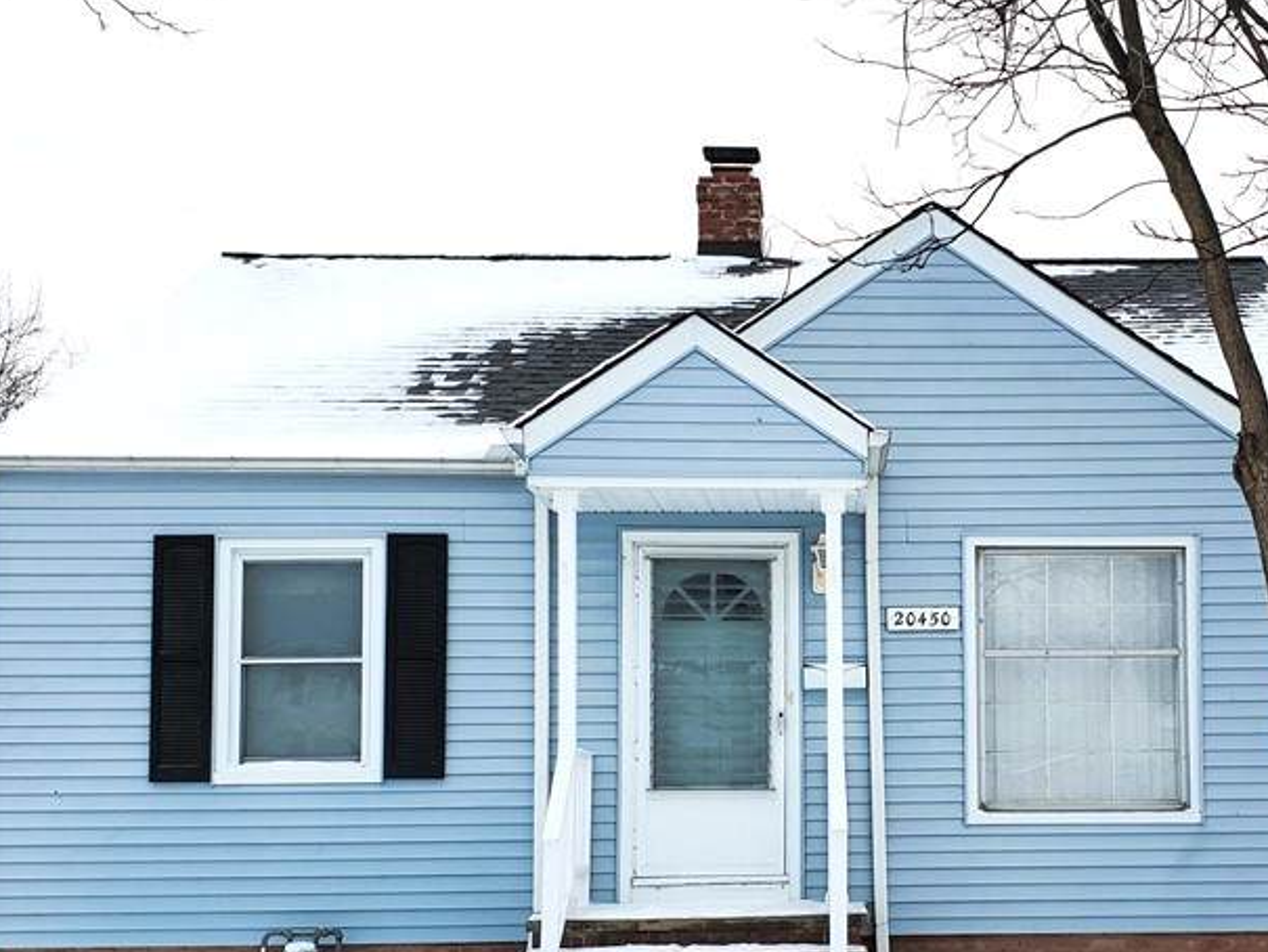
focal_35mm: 44
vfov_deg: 32.3
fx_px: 1612
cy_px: 705
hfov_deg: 41.7
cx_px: 952
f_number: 2.4
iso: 64
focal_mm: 4.3
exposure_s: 1/100
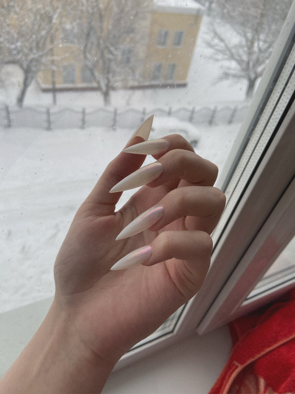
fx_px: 295
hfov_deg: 53.1
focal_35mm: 26
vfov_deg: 67.3
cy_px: 197
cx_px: 148
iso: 32
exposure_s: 1/313
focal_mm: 4.25
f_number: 1.8
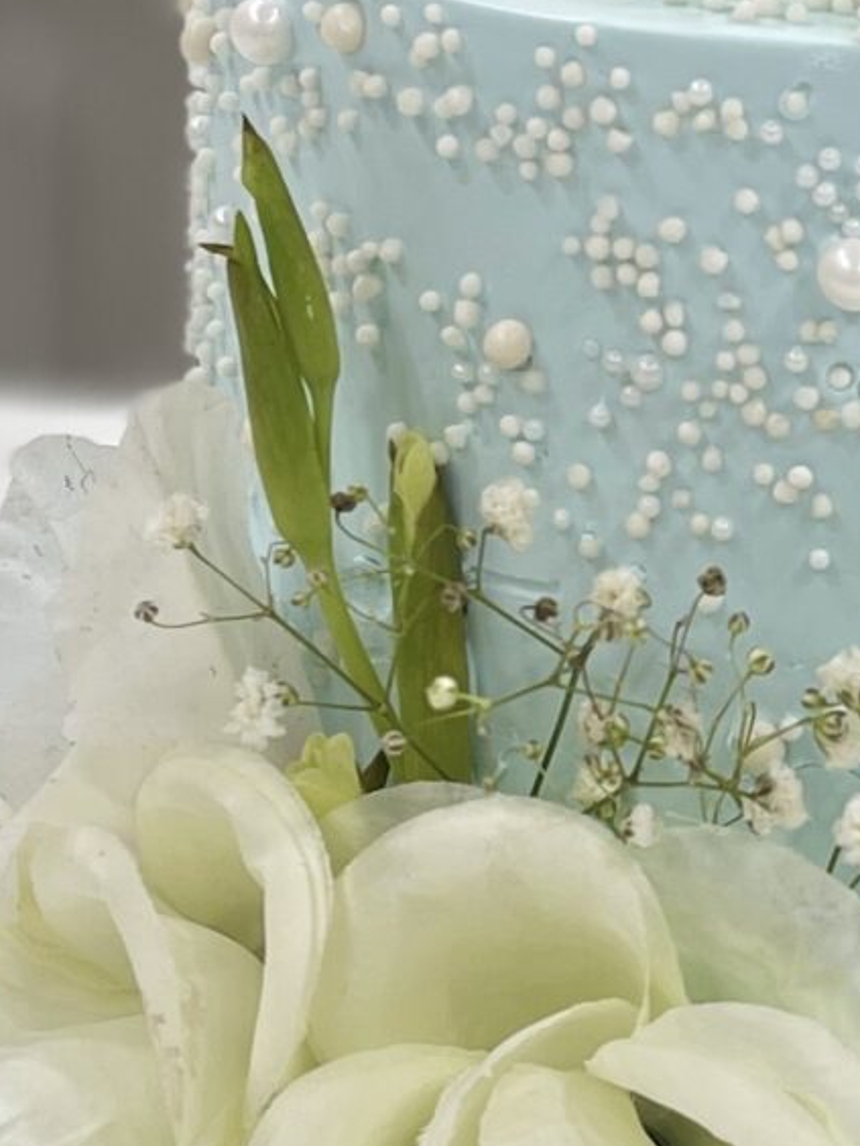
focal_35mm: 118
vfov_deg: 16.6
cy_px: 313
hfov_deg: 12.3
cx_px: 1021
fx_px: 3909
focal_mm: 5.1
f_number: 1.6
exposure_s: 1/100
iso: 50
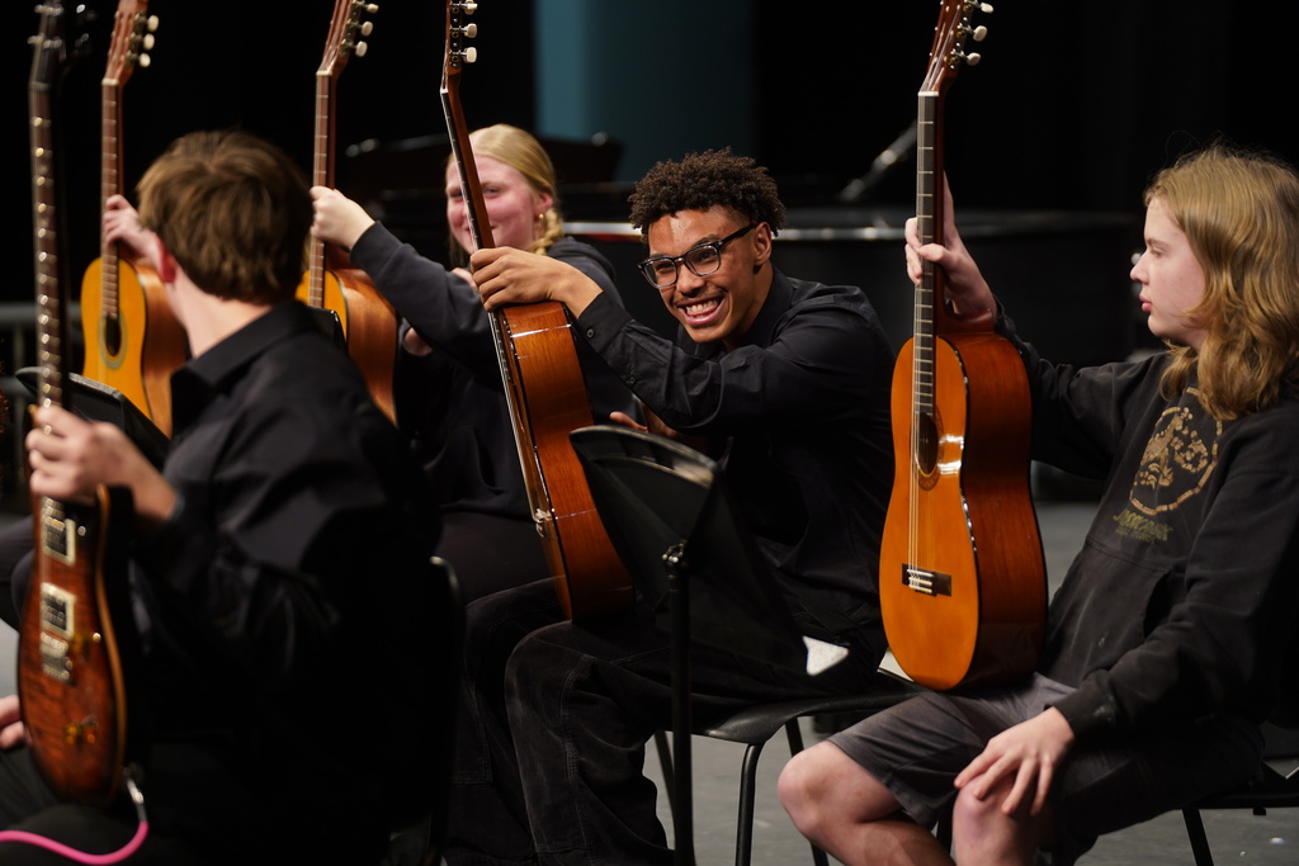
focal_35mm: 134
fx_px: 4836
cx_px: 650
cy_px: 433
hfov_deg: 15.3
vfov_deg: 10.2
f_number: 2.8
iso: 800
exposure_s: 1/250
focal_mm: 134
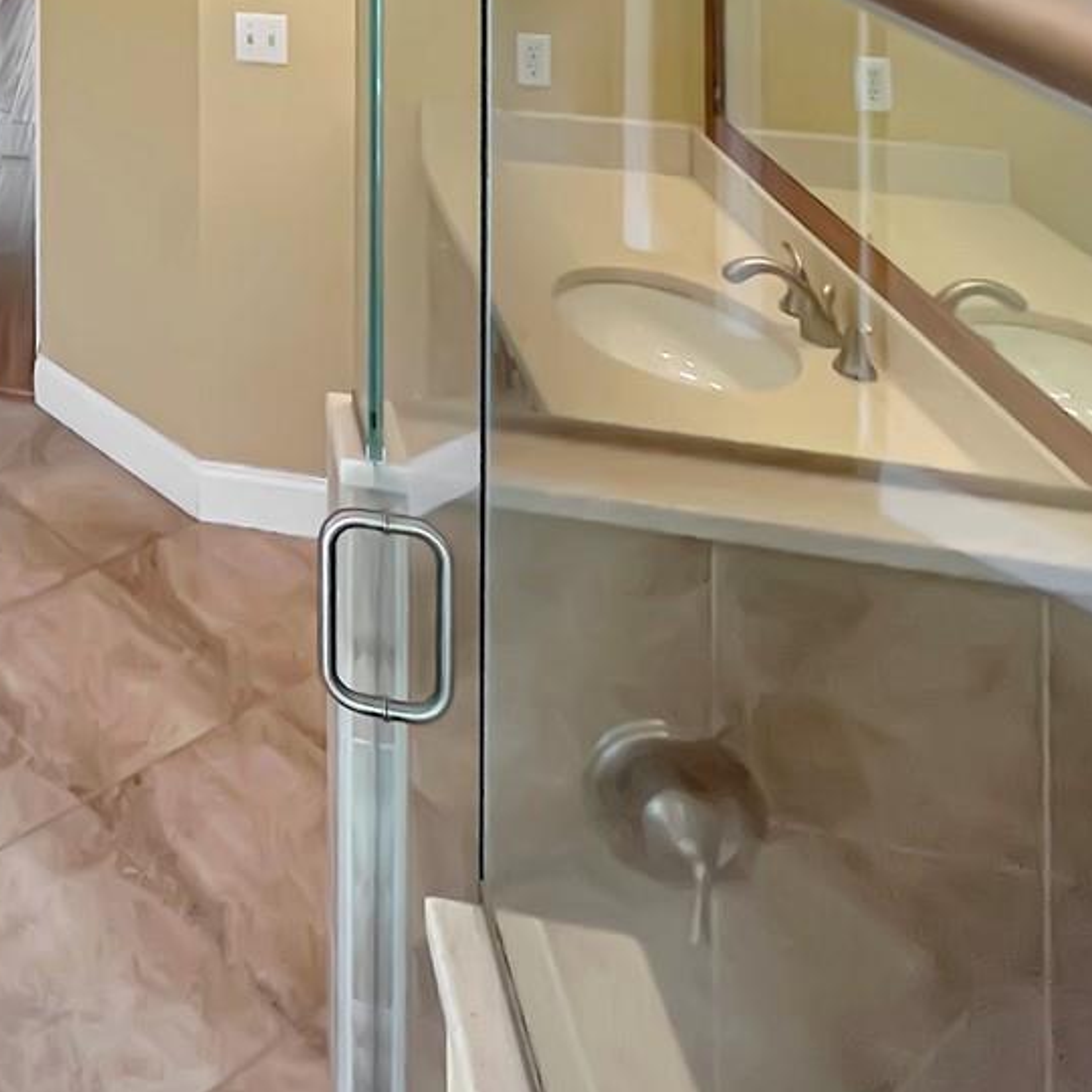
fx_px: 1213
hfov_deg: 36.9
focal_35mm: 34
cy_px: -99
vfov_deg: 39.8
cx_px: -224
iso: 200
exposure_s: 1/120
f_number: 1.8
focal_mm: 1.57
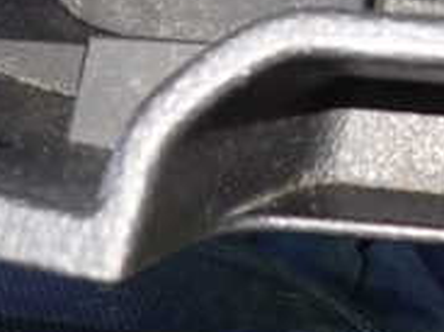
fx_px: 1051
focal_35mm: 82
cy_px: -191
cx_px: 403
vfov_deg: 16.2
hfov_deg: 23.2
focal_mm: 4.5
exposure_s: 1/30
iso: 800
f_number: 2
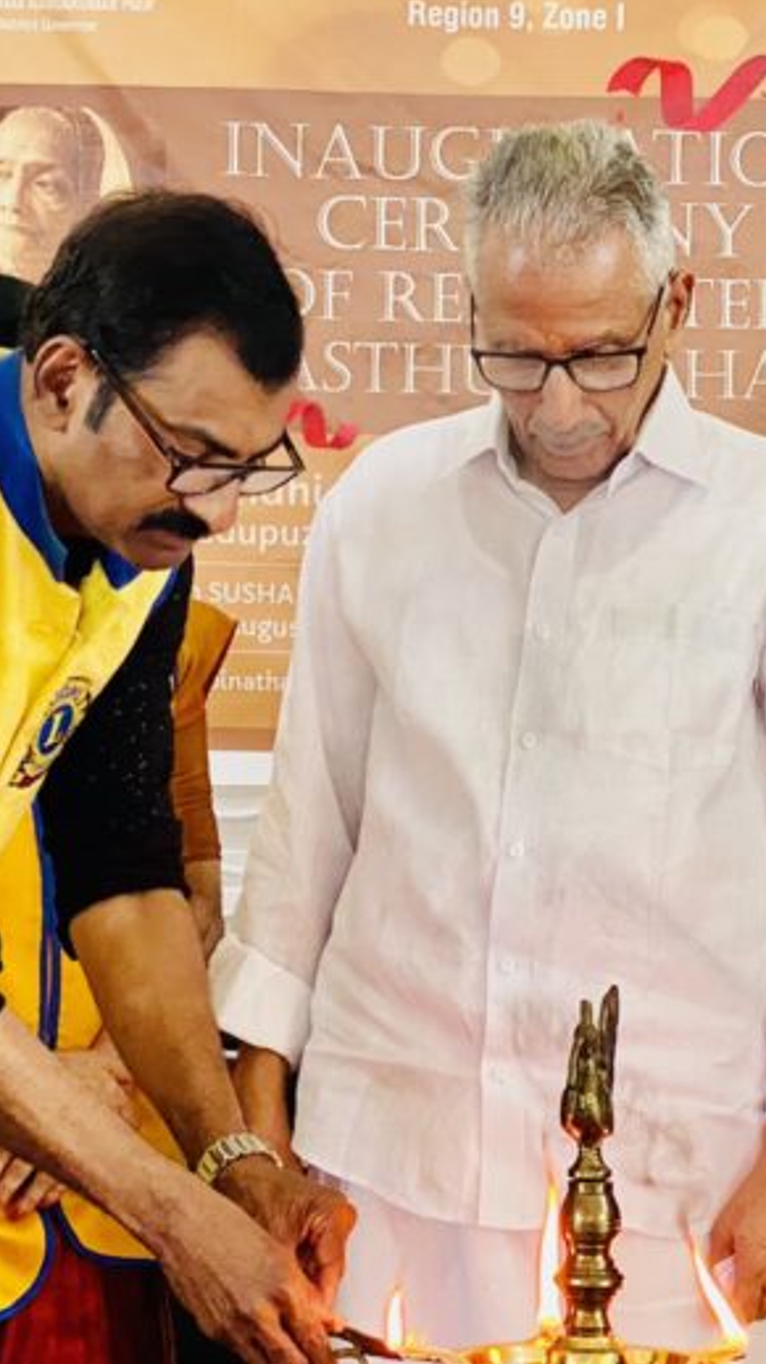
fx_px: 4048
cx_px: 247
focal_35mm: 112
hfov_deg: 10.8
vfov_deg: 19.1
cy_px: 666
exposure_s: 1/50
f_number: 2
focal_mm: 6
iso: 125
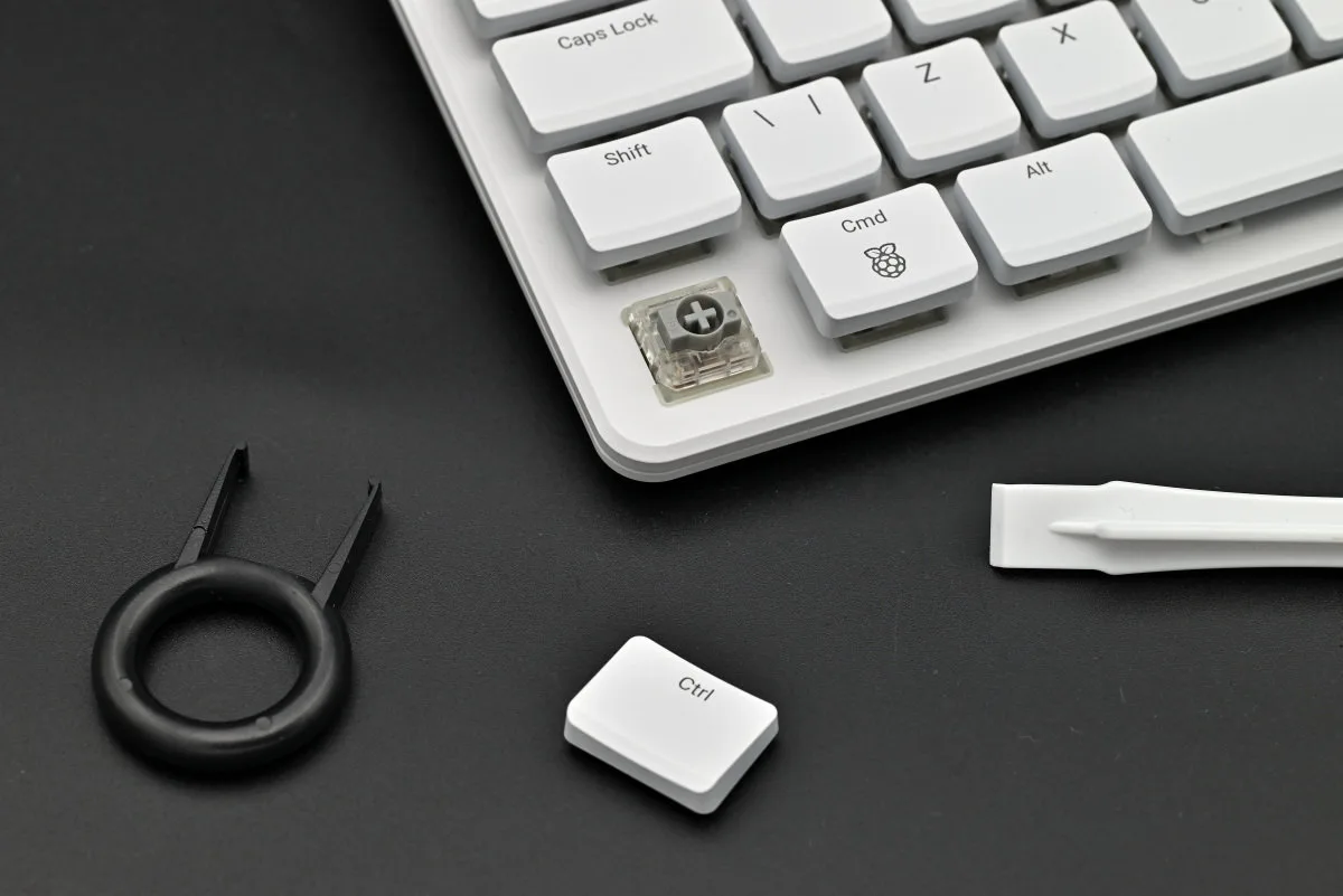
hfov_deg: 19.4
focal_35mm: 105
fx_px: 3918
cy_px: 448
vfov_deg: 13.1
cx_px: 672
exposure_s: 1/100
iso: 640
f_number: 13
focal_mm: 105
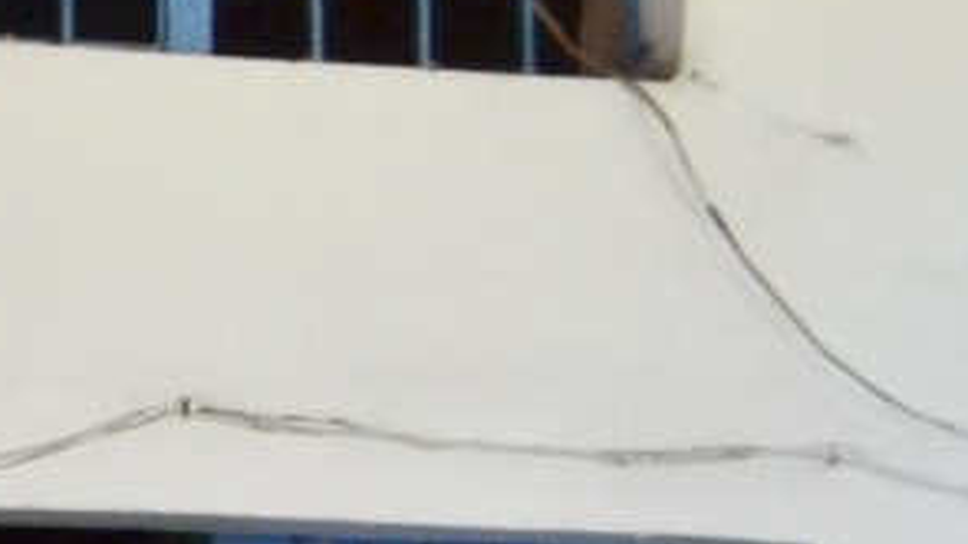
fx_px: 5695
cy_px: 982
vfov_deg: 5.4
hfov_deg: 7.6
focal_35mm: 222
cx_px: -2522
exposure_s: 1/320
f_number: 3.5
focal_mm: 18
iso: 500
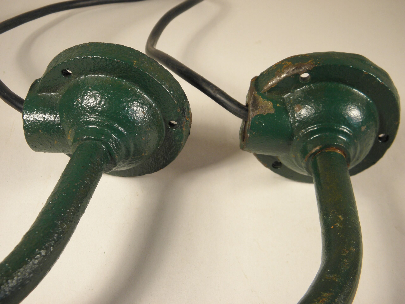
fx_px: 515
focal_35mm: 44
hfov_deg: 42.9
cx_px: 202
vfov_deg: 32.9
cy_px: 152
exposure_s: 1/60
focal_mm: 7.9
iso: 100
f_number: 3.9
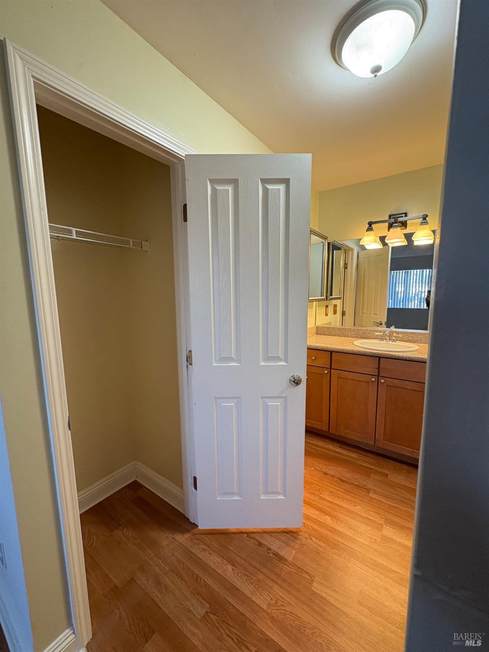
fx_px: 264
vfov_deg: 102.1
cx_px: 244
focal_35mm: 14
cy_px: 326
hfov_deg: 85.7
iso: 200
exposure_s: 1/120
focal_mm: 2.22
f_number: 2.2
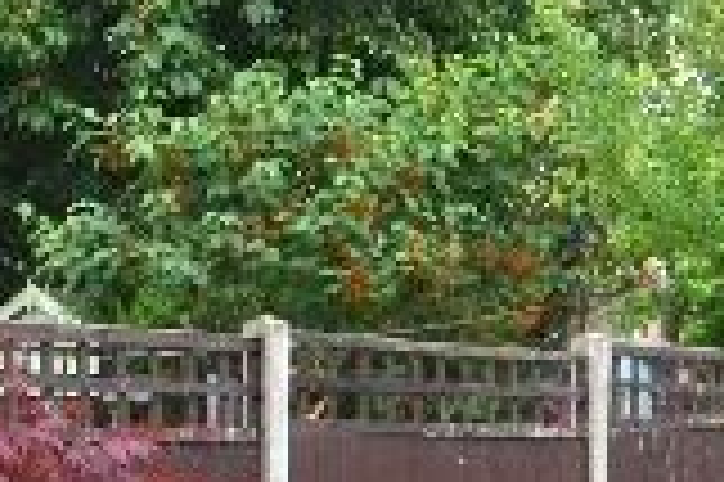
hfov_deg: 18.6
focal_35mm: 110
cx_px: 207
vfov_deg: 12.4
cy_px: 446
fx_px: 2202
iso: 200
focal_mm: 11.5
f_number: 5.6
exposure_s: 1/250
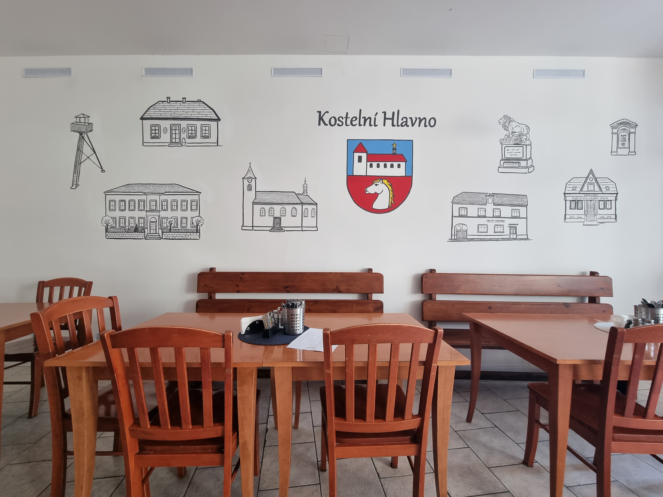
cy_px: 248
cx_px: 332
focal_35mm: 13
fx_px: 249
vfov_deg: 89.9
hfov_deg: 106.2
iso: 250
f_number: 2.2
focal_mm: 2.2
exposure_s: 1/50
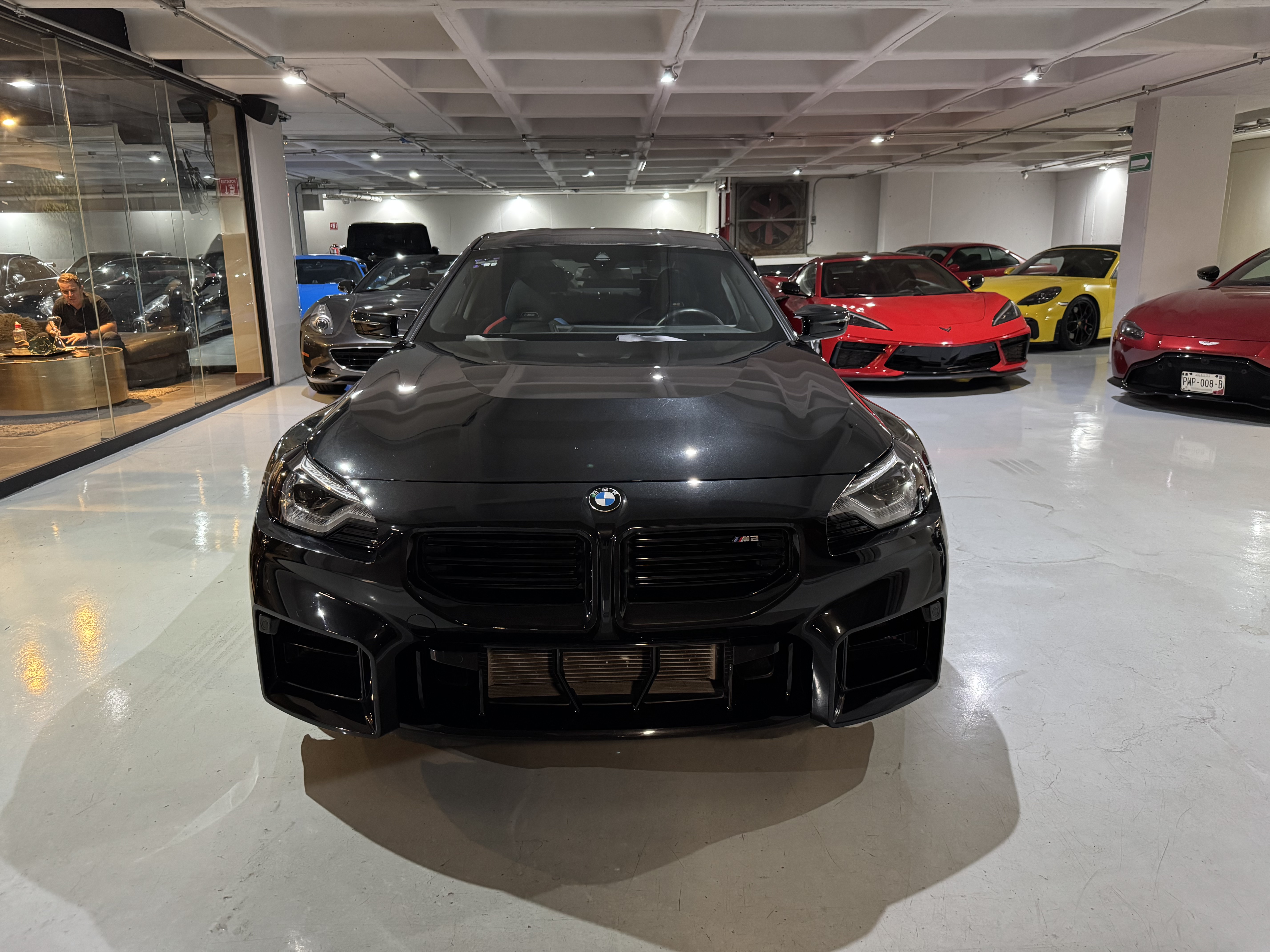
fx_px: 881
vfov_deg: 56.8
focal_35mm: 24
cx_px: 635
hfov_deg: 71.6
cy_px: 476
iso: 640
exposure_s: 1/60
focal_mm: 6.76
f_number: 1.78
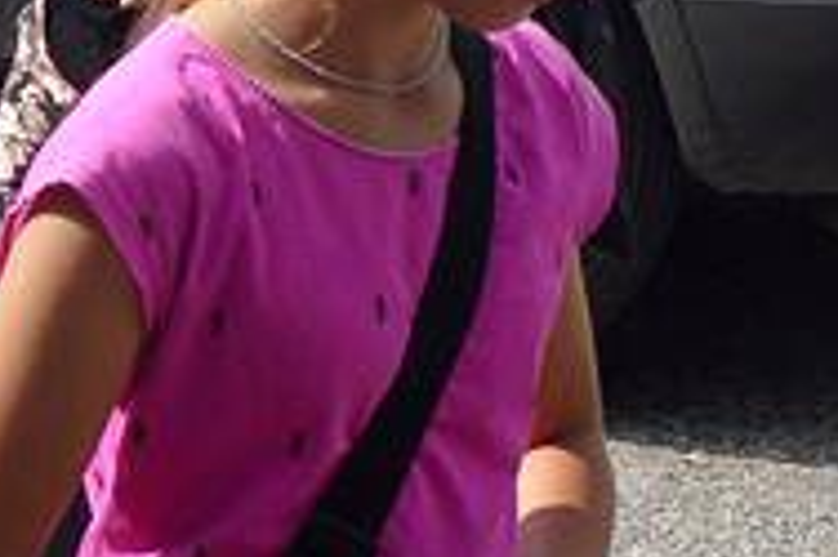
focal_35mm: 299
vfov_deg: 4.6
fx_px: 6954
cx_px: 143
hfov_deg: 6.9
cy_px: 91
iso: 640
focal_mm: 44
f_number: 13
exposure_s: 1/640
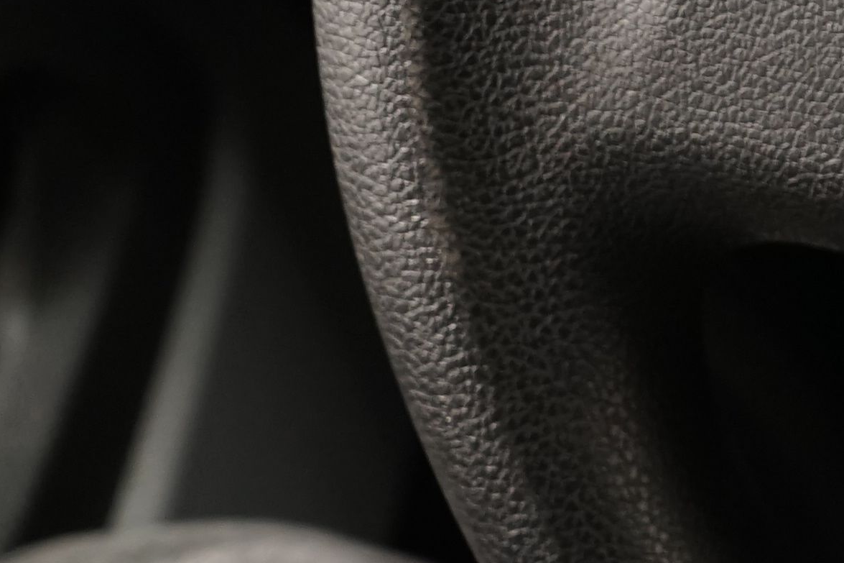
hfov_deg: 12.4
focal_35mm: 143
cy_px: -260
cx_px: 1784
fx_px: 3352
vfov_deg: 9.4
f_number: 5
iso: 800
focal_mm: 28
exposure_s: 1/6
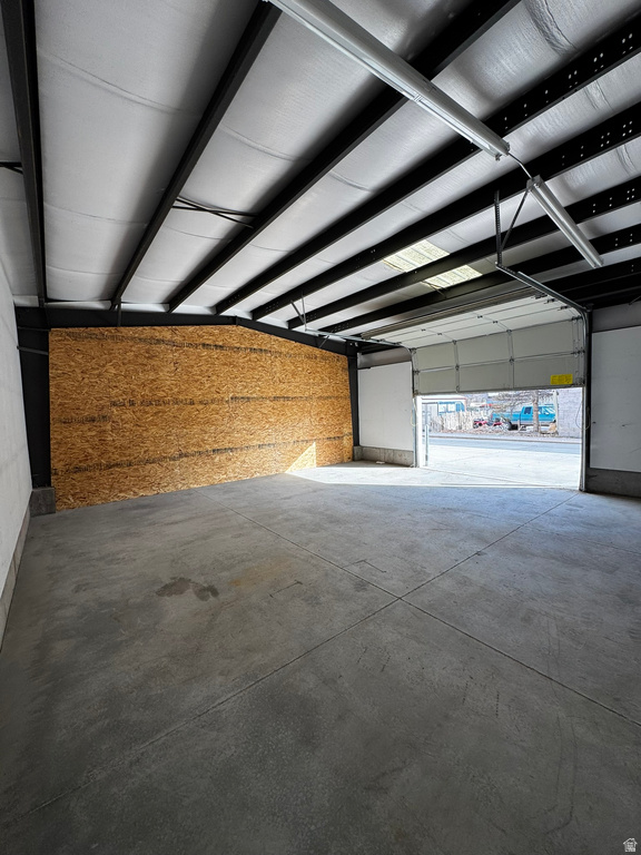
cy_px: 428
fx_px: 346
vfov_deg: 102.1
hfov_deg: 85.7
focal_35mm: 14
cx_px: 320
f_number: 2.2
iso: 40
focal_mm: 2.22
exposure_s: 1/124
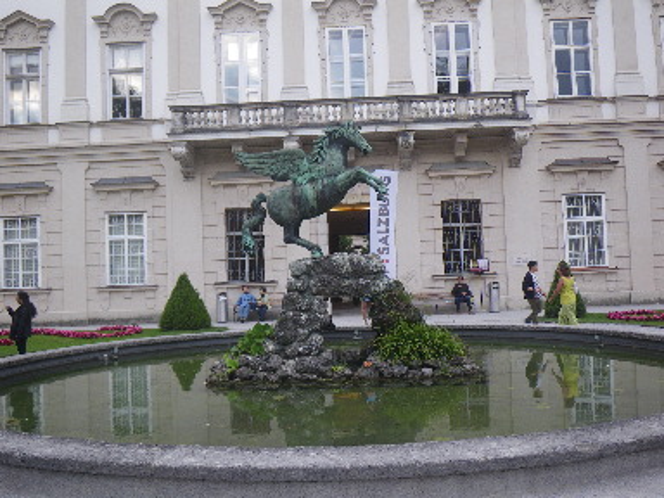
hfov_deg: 54.0
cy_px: 249
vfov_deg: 41.8
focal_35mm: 34
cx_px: 332
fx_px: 652
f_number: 3.8
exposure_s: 1/100
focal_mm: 6.1
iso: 50
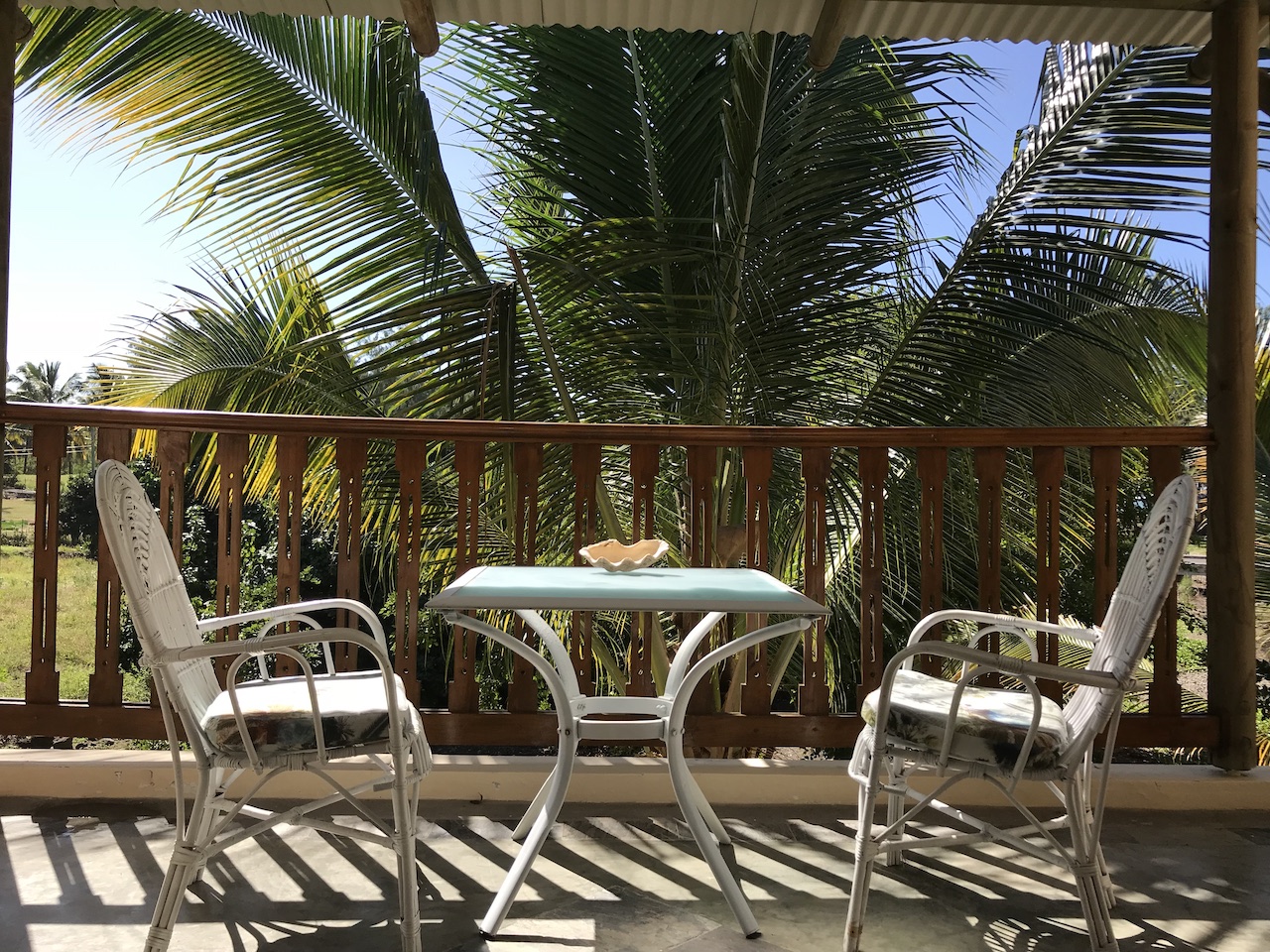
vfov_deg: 49.7
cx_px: 635
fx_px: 1027
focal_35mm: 28
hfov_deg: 63.4
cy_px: 476
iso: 20
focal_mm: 3.99
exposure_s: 1/1312
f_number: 1.8
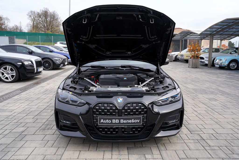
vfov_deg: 42.3
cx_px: 120
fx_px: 206
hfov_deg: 60.3
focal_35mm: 31
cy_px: 80
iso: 100
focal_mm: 31
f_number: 6.3
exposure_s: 1/200
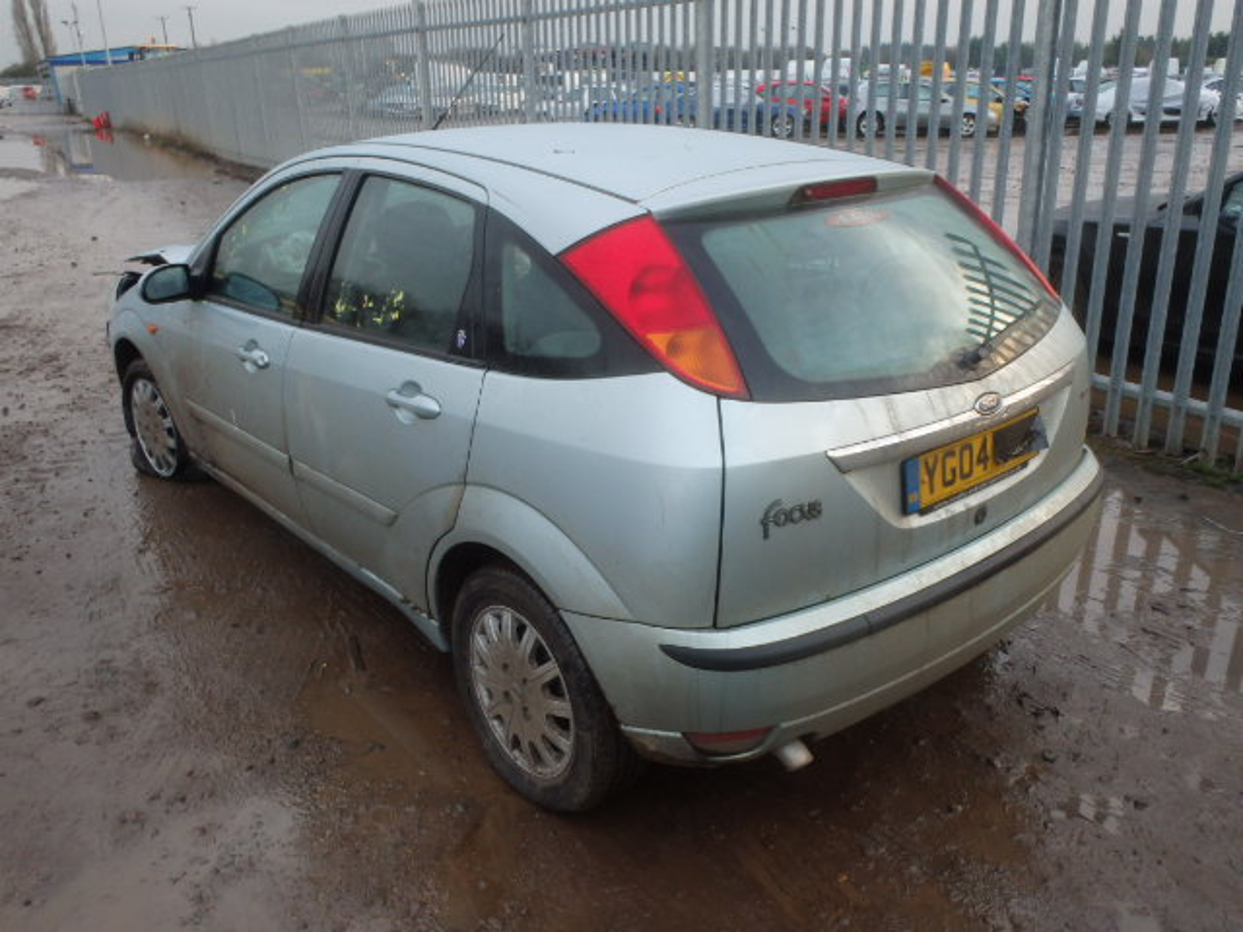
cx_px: 622
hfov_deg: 63.4
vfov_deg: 49.7
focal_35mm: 28
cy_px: 466
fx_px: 1005
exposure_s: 1/50
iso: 200
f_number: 3.9
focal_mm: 5
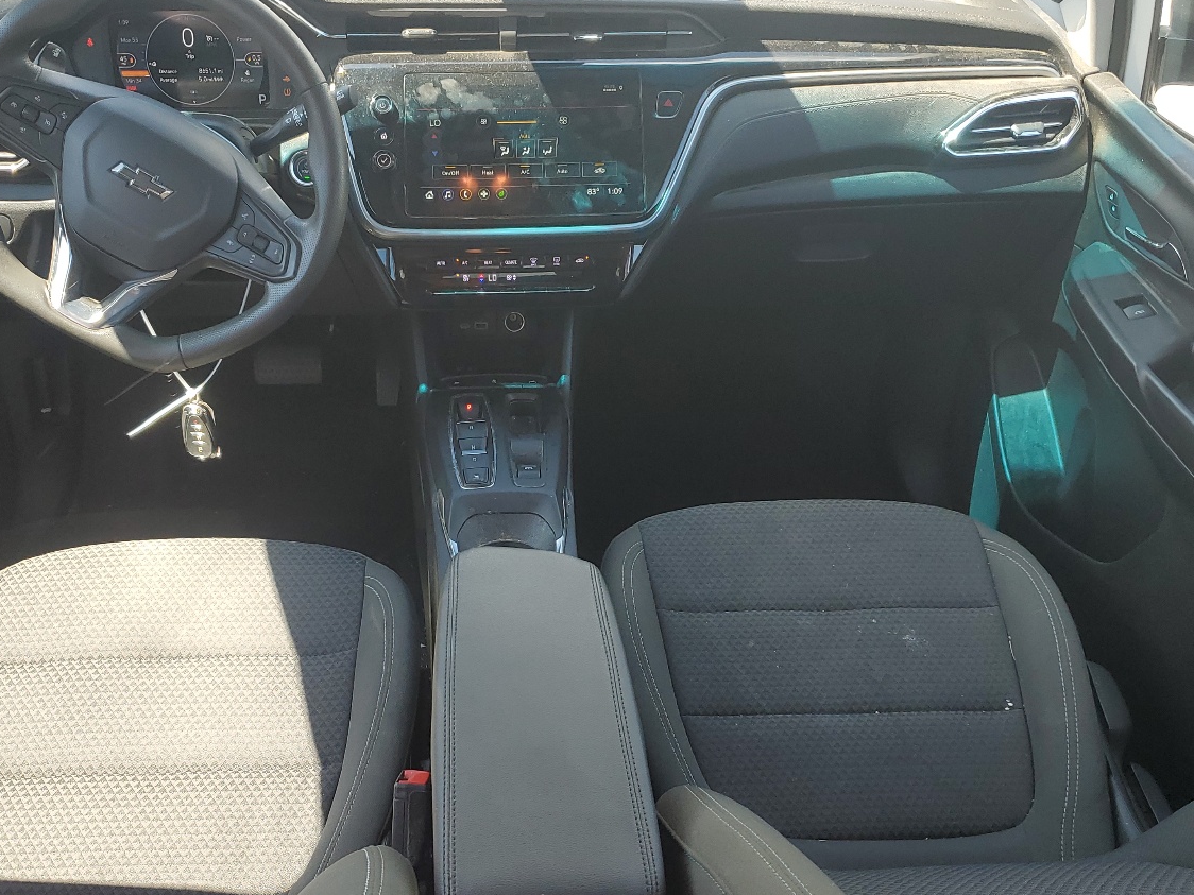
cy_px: 565
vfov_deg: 38.4
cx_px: 514
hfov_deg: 50.0
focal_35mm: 37
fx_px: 1276
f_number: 1.5
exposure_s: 1/227
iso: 50
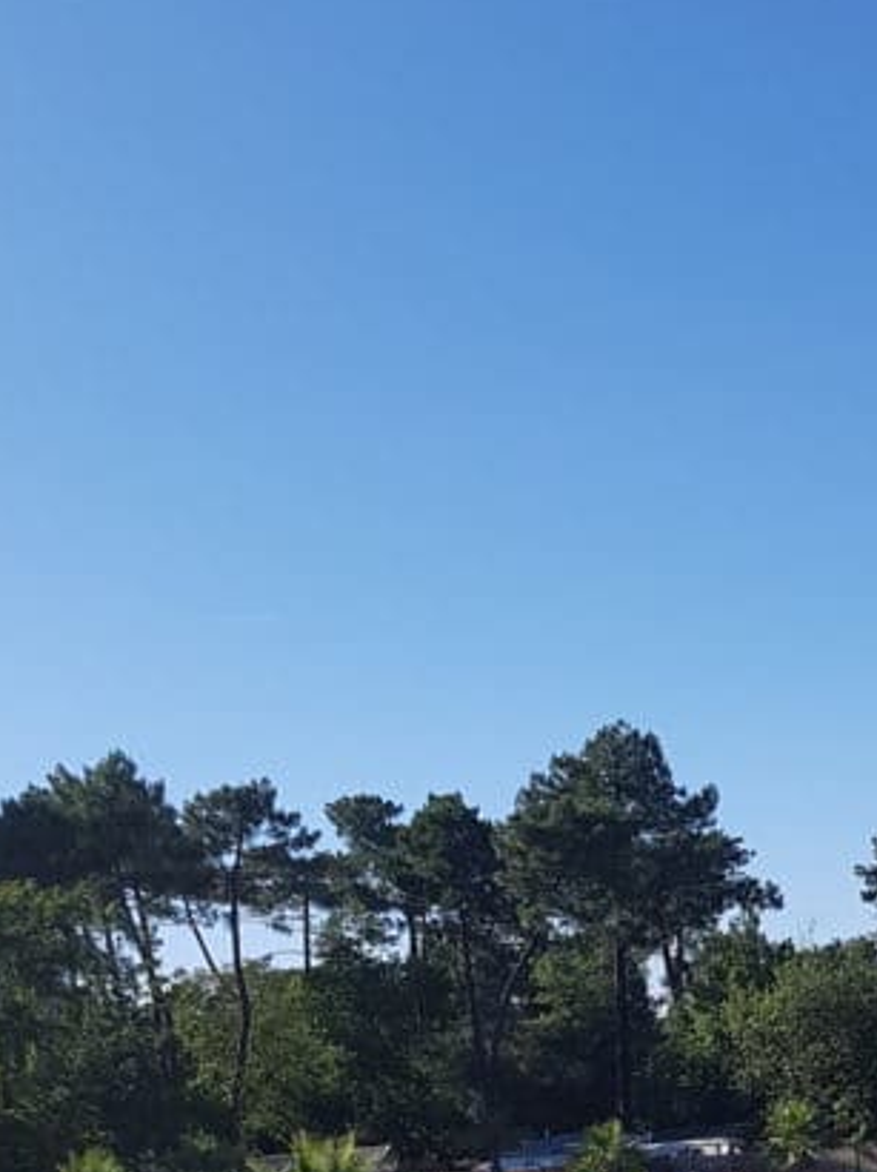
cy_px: 1261
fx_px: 2198
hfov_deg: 21.9
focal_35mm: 65
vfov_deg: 27.5
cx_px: 837
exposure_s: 1/2360
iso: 50
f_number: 1.7
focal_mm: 4.2
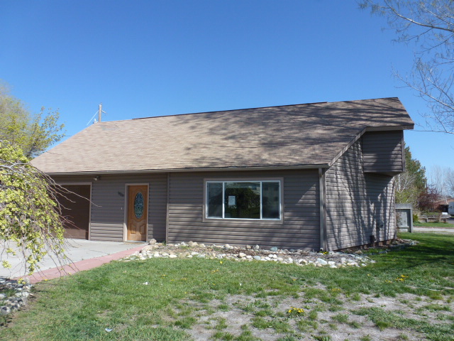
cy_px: 170
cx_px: 227
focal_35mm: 24
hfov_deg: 71.6
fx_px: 315
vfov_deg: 56.8
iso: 100
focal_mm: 4.3
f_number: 4
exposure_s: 1/640
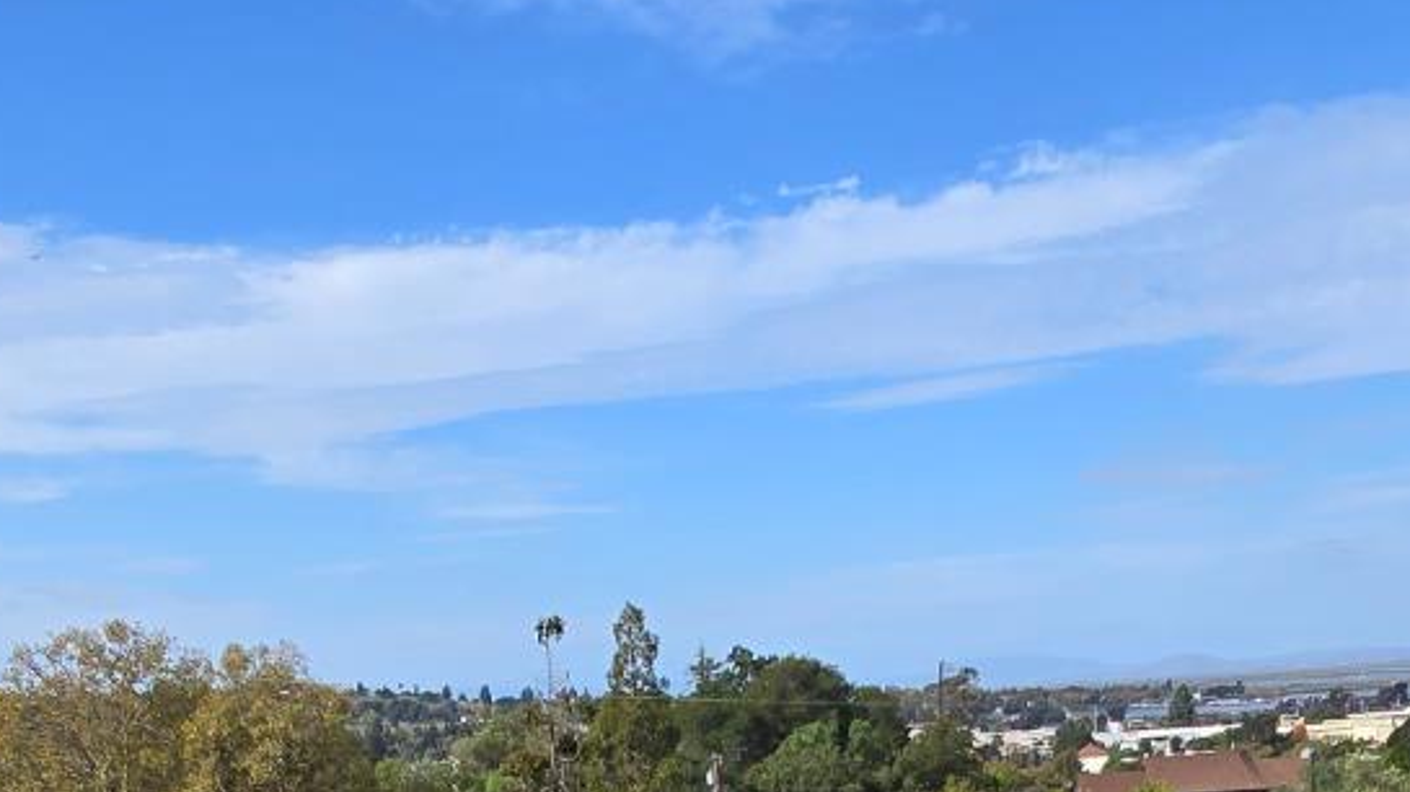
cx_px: 701
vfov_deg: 21.9
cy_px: 1347
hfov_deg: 51.6
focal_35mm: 39
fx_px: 1457
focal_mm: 2.2
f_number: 2.2
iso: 50
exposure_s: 1/2216
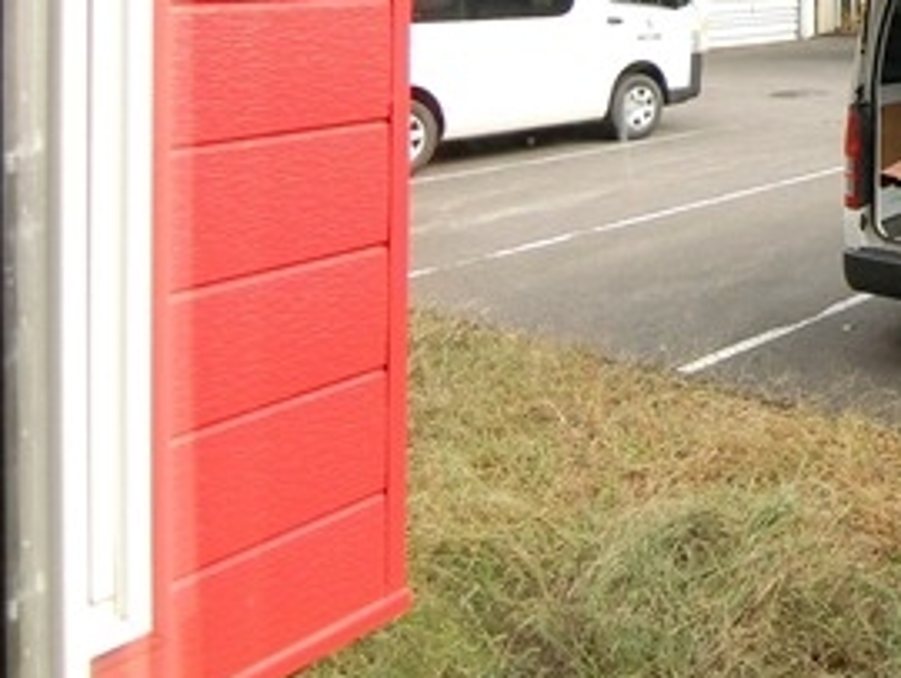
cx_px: 1055
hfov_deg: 34.5
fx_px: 1172
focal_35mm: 45
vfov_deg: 29.3
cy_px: -53
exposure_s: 1/250
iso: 80
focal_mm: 4.06
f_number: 2.7
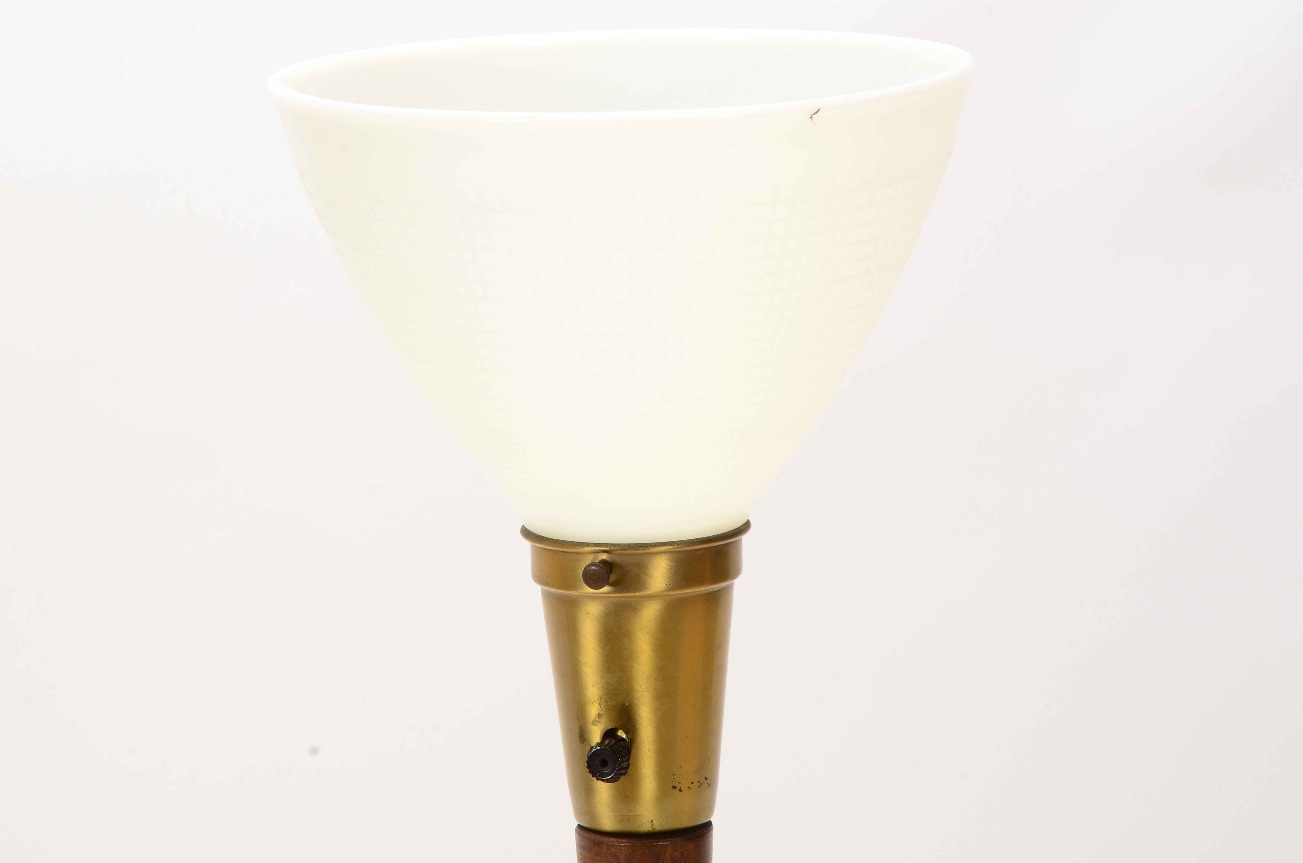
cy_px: 432
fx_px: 5689
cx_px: 652
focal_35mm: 158
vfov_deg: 8.7
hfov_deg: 13.1
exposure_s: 1/160
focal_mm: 105
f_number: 16
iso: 200
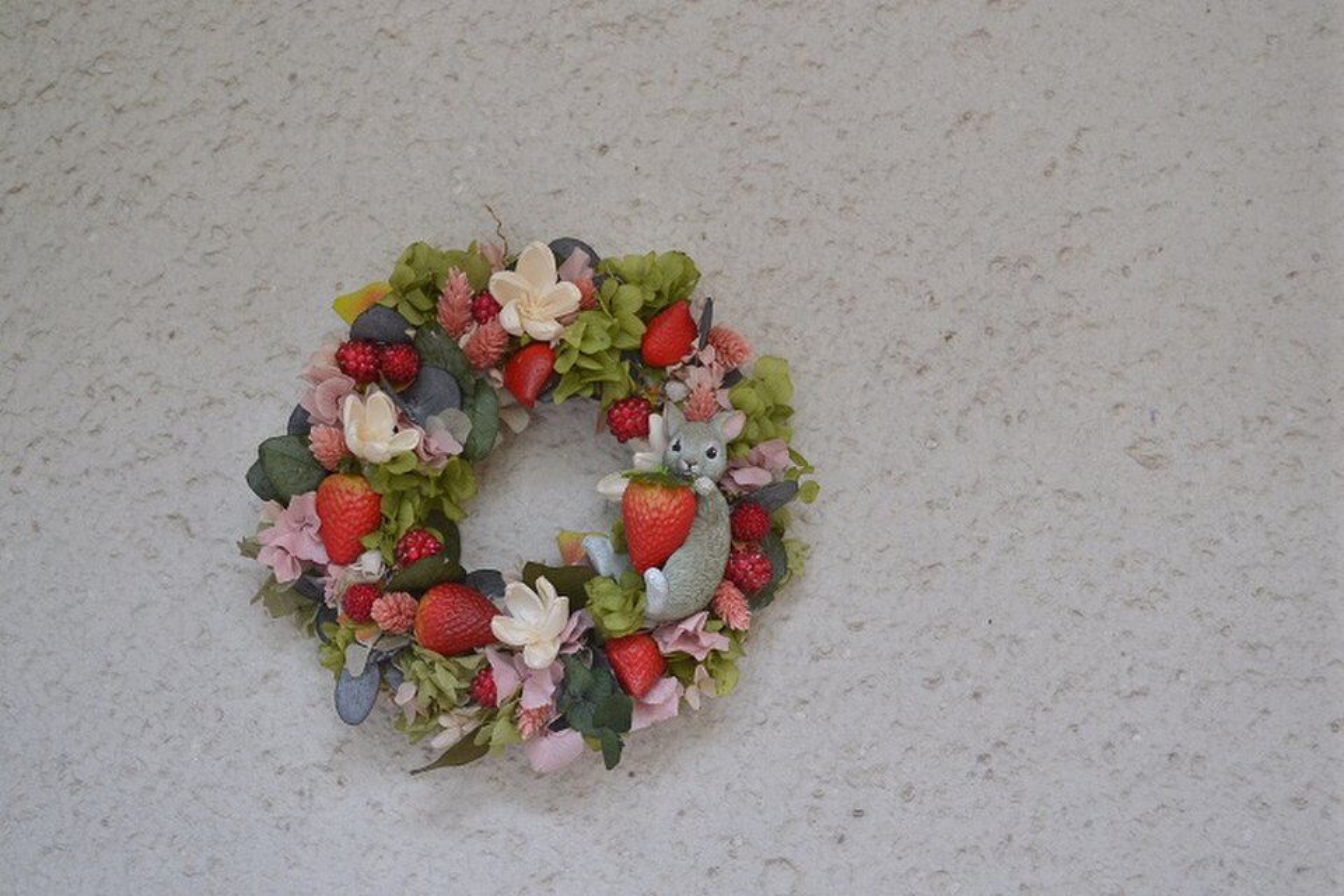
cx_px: 672
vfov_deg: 29.9
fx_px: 1680
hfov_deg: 43.6
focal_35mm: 45
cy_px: 448
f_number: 4.5
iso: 400
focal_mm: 30
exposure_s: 1/25
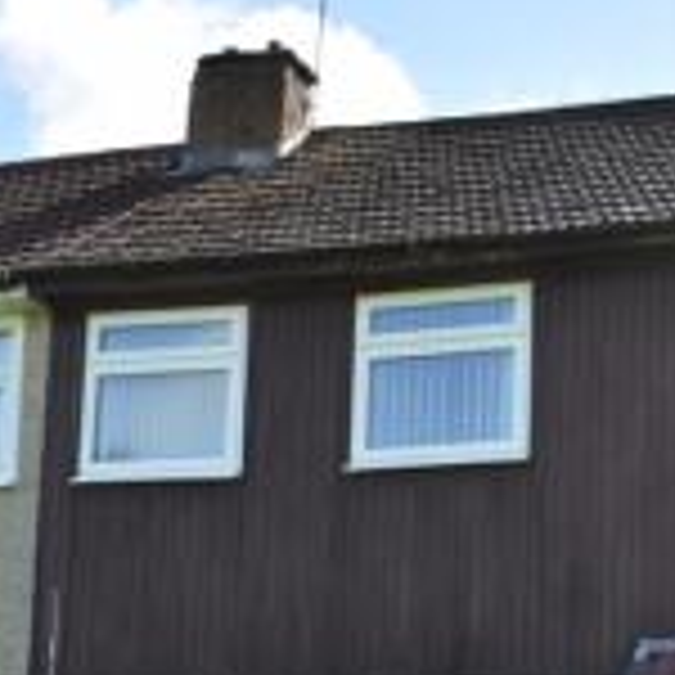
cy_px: 623
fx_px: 1963
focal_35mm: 89
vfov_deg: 19.1
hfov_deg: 19.1
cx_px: 626
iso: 100
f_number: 5
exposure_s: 1/320
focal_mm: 22
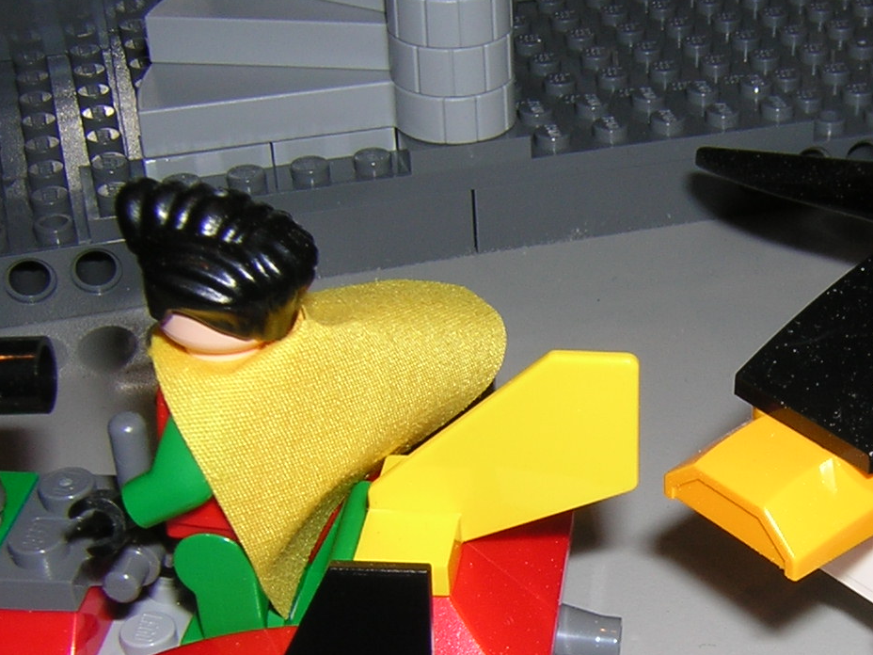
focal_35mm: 69
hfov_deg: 27.4
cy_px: 448
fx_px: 1740
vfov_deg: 21.2
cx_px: 751
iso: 100
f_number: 5.4
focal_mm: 5.2
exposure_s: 1/60.1
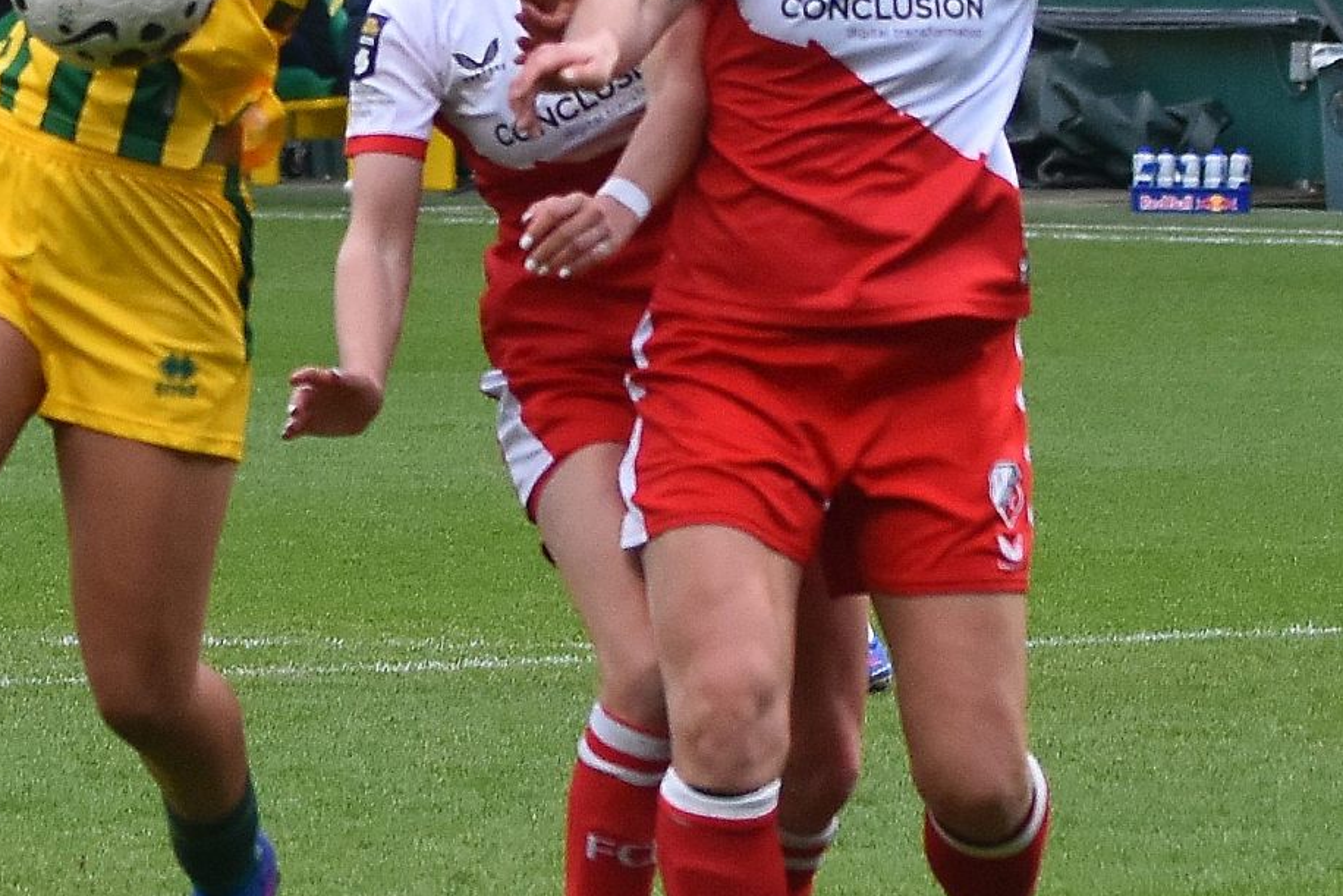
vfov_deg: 6.2
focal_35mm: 220
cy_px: 321
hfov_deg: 9.3
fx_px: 8208
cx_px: 409
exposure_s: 1/800
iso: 800
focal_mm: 70
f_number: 3.2
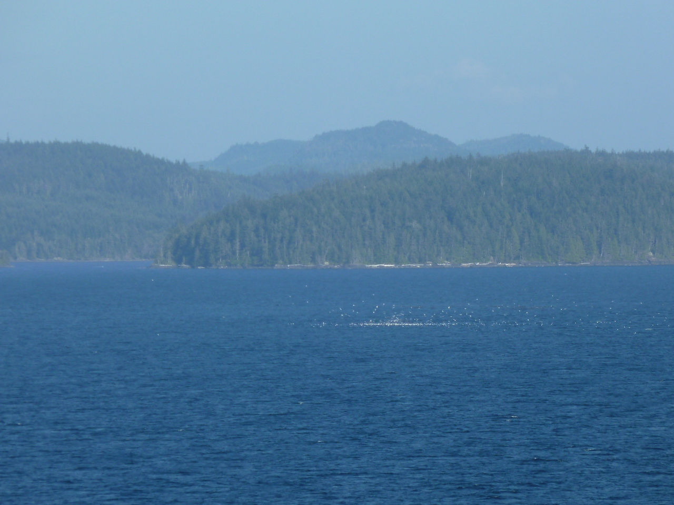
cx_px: 337
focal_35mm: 250
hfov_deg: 7.9
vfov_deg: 5.9
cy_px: 252
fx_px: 4868
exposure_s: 1/200
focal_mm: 36
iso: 80
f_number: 5.9
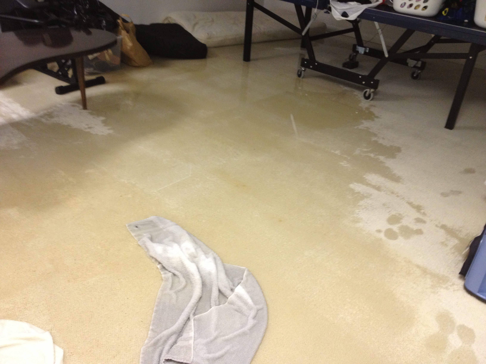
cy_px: 182
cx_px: 243
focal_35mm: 35
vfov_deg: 40.7
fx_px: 491
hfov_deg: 52.6
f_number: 2.4
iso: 160
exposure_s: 1/20
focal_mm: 4.28
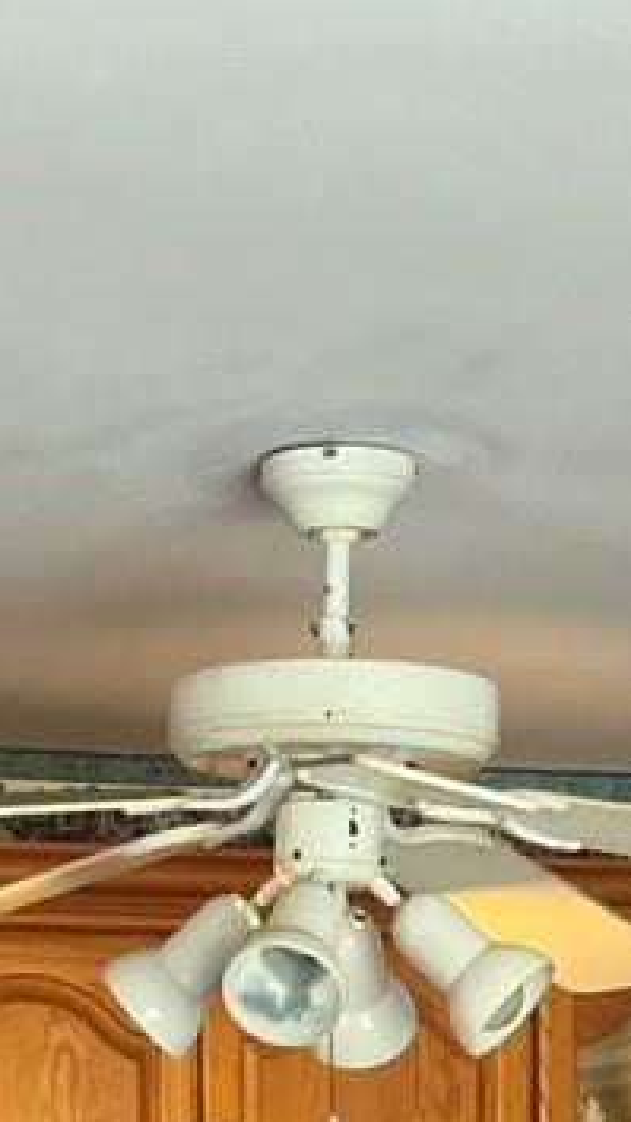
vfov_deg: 15.0
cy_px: 1870
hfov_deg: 9.5
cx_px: 197
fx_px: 3809
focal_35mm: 128
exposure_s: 1/60
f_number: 1.6
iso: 160
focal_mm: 5.1
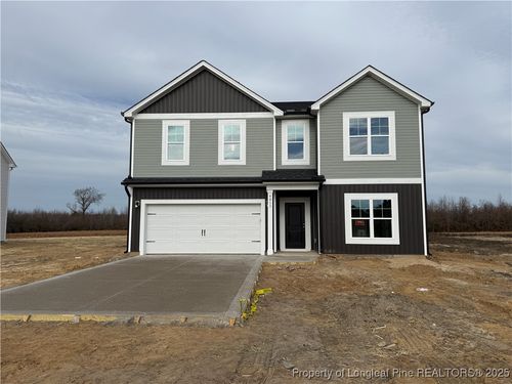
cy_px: 192
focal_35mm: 24
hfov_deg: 71.6
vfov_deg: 56.8
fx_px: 355
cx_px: 256
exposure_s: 1/6711
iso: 80
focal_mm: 6.76
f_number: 1.78
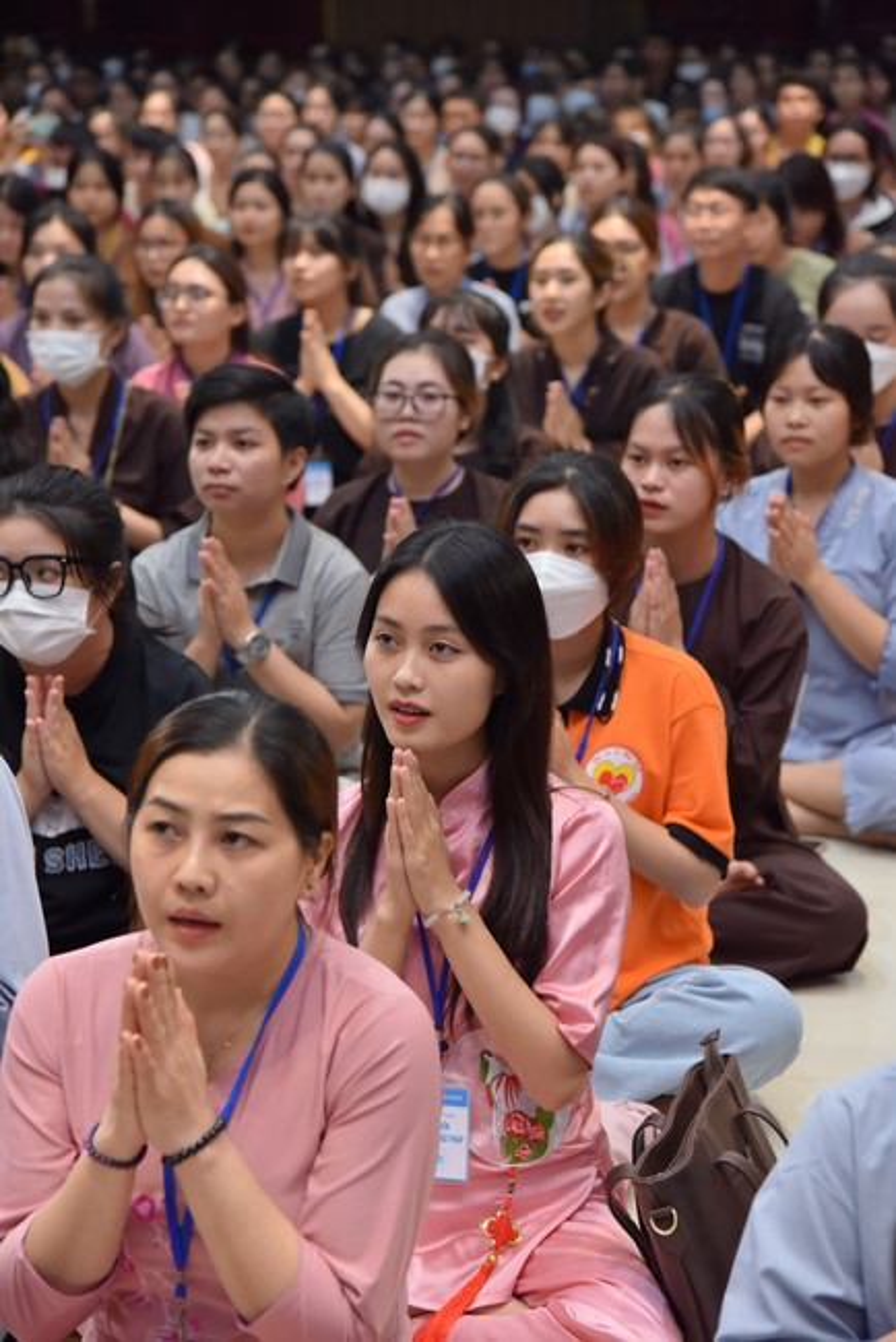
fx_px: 3431
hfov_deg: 14.9
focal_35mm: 92
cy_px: 671
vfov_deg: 22.1
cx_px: 448
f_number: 5
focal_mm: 92
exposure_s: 1/125
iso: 1250
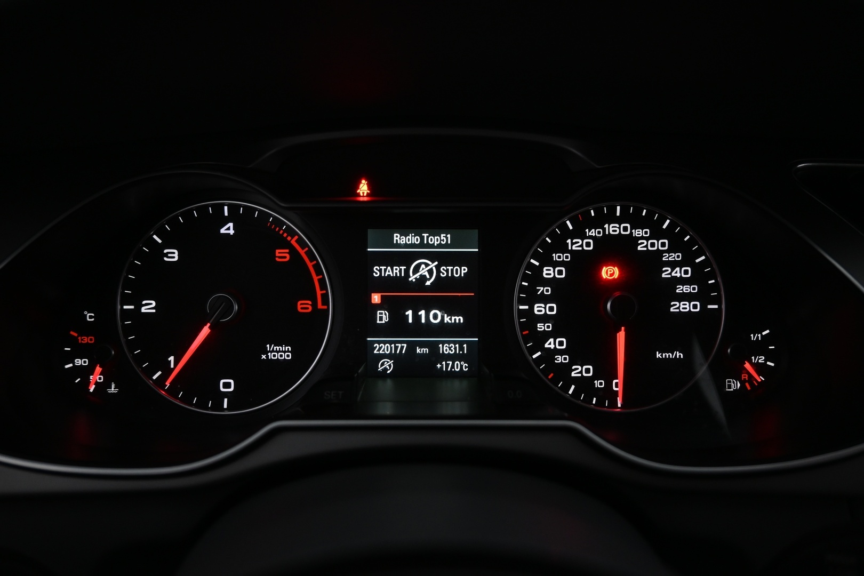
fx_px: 612
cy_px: 288
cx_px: 432
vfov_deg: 50.4
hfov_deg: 70.4
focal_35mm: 26
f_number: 3.5
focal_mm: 17
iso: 800
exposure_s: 1/40
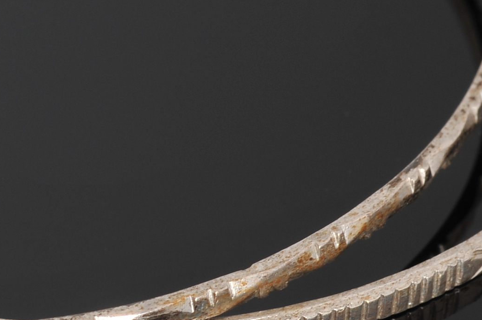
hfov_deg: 7.4
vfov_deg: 4.9
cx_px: -3
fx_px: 3719
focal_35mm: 278
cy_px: 86
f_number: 14
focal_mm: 60
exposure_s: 1/80
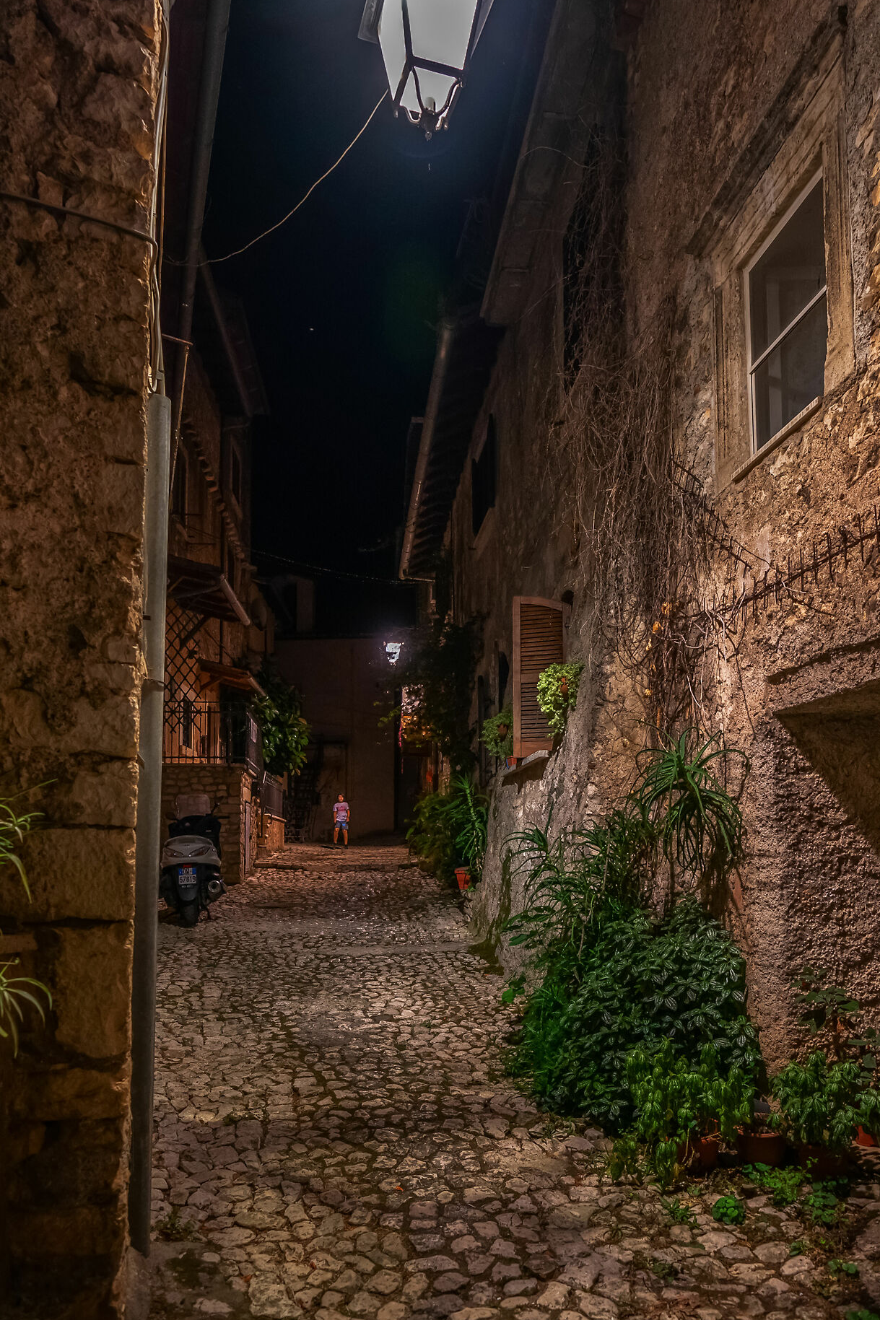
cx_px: 416
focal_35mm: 21
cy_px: 722
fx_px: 770
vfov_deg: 81.0
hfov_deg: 59.4
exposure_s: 1/50
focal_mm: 16
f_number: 2.8
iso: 800
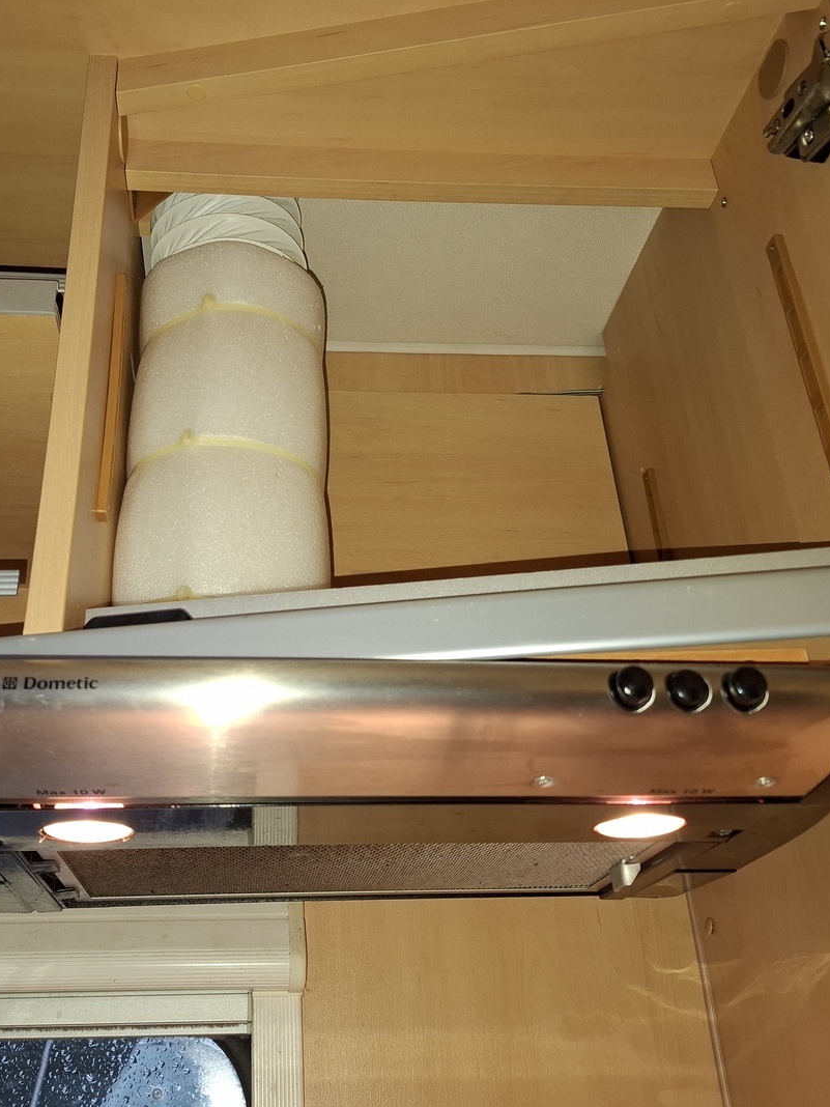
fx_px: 991
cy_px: 548
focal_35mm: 31
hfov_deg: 45.0
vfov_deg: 58.4
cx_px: 306
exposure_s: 1/100
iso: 250
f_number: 1.8
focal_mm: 5.54
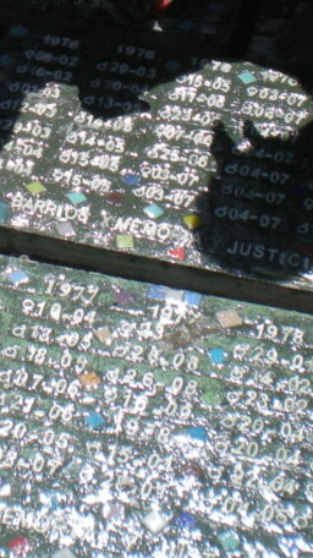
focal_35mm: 93
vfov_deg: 22.7
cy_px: 133
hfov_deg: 12.7
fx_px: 1374
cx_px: -65
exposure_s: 1/573
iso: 64
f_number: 4.6
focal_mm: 6.3
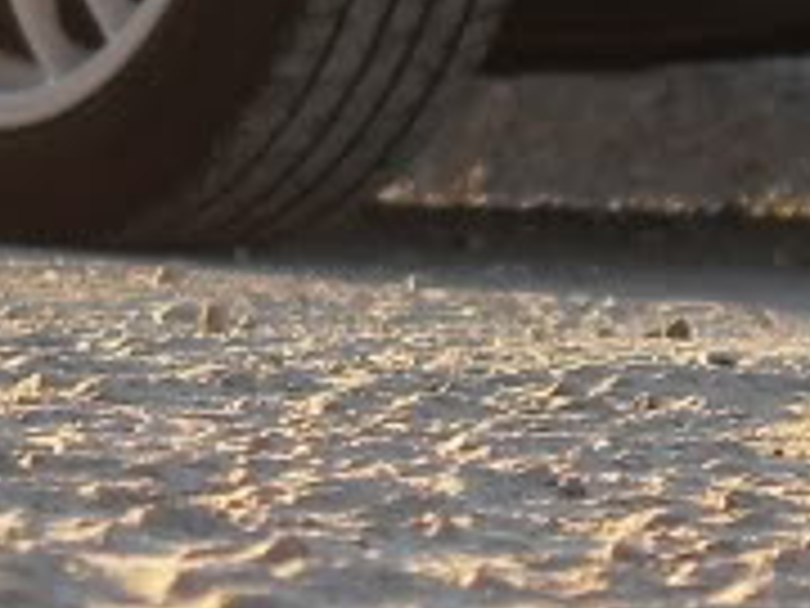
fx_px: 4914
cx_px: 198
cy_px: 194
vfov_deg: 7.1
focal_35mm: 210
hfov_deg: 9.4
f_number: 2.8
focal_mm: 6.3
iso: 80
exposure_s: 1/125
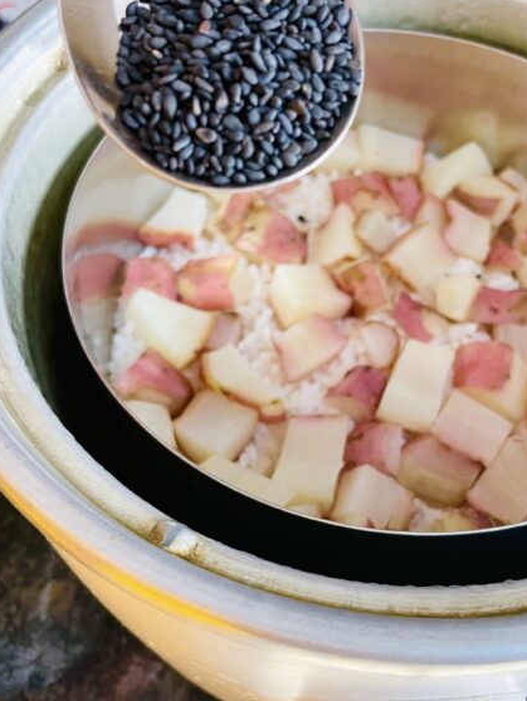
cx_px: 331
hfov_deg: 39.4
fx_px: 730
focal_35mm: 36
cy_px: 322
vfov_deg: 51.3
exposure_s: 1/50
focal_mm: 4.2
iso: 125
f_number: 1.6
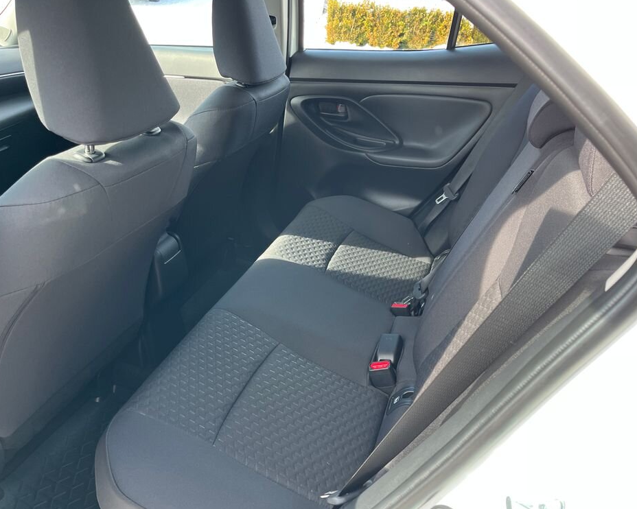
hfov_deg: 62.1
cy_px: 259
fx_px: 528
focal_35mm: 28
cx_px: 292
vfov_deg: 51.5
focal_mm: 5.1
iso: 64
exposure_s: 1/122
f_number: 1.6
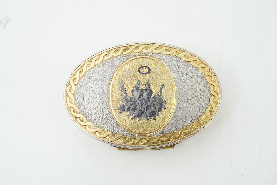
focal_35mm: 45
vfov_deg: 29.9
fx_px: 346
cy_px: 92
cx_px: 138
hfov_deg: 43.6
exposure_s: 1/50
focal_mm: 30
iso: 640
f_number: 13
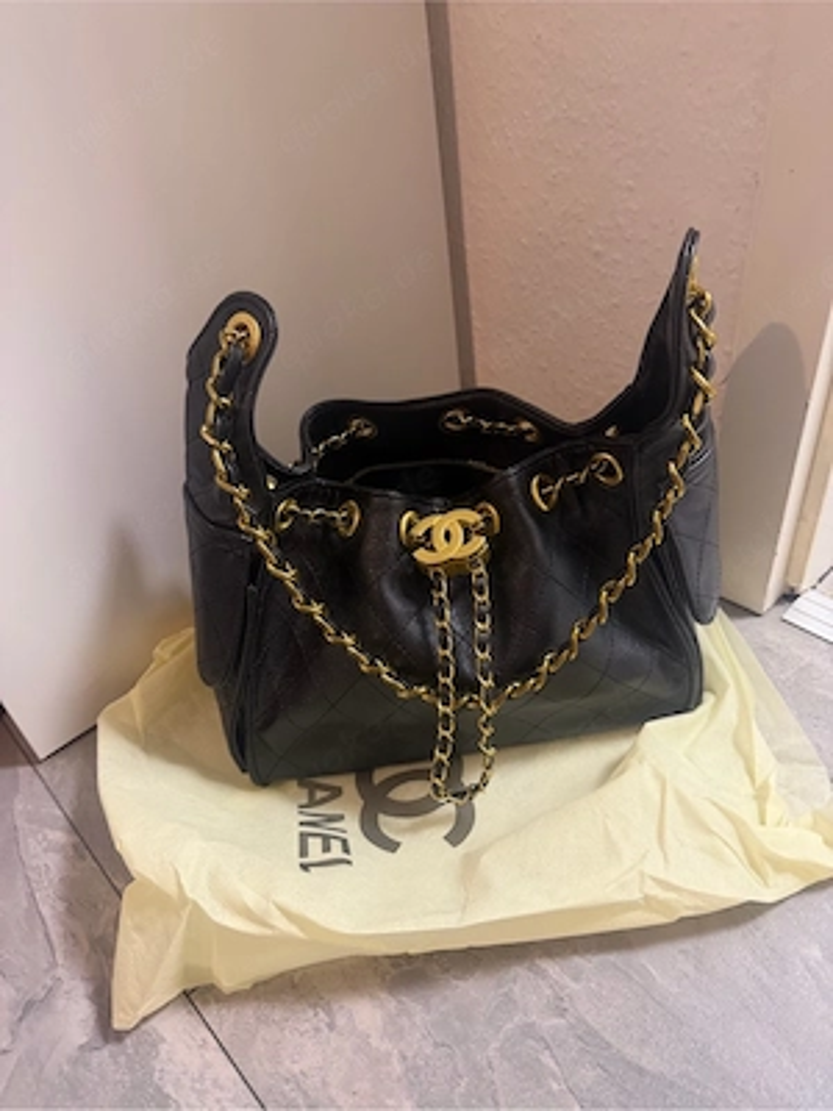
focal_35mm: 24
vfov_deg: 71.6
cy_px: 556
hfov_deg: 56.8
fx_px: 770
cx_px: 416
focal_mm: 6.76
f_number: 1.78
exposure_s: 1/50
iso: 250
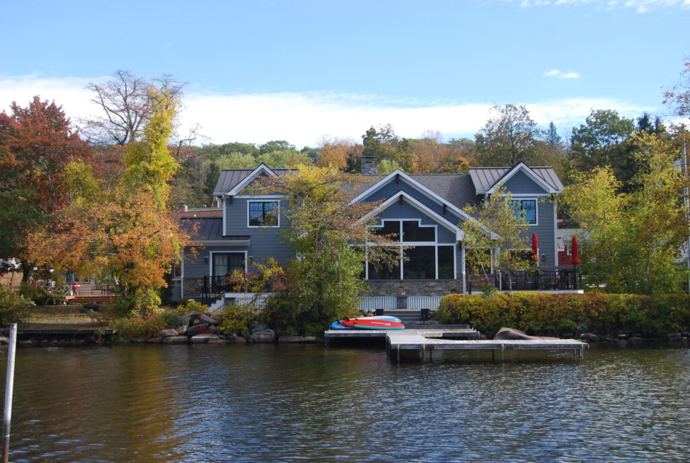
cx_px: 345
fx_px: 922
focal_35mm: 48
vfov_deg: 28.2
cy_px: 232
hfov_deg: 41.0
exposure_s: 1/160
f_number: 6.3
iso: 100
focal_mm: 32
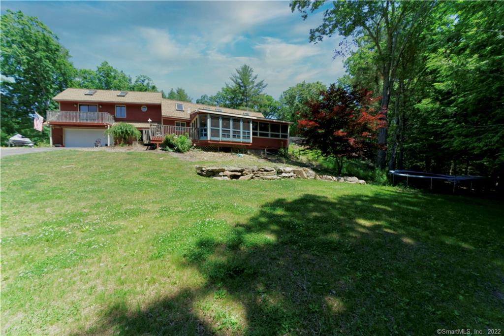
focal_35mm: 13
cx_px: 252
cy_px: 168
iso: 200
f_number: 8
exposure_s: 1/320
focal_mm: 13
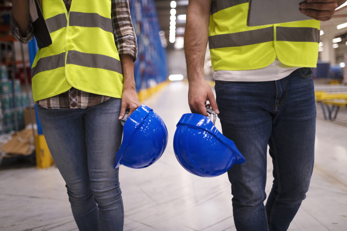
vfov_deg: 37.9
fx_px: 337
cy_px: 116
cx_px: 174
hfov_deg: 54.4
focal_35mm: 35
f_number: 1.4
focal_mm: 35
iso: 500
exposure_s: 1/250
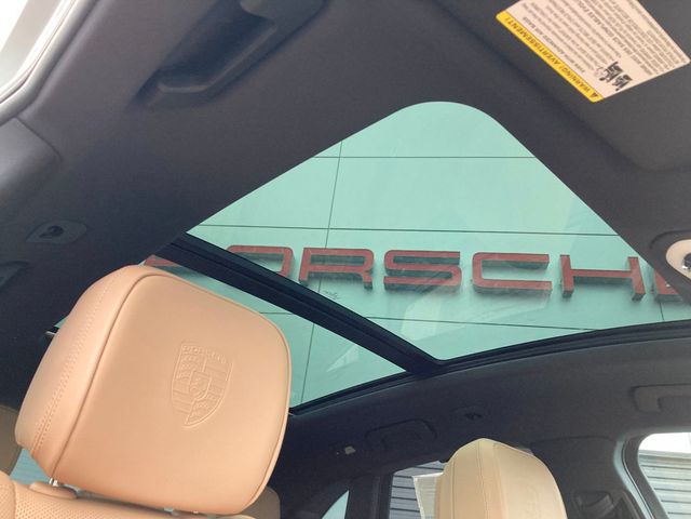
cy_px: 260
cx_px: 346
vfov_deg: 49.7
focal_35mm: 28
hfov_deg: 63.4
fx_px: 559
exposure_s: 1/60
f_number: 1.8
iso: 125
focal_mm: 3.99
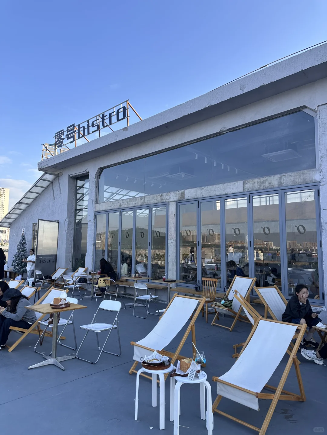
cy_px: 218
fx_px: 302
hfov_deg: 56.8
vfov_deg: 71.6
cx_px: 164
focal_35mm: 24
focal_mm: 6.86
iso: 80
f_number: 1.78
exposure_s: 1/1304
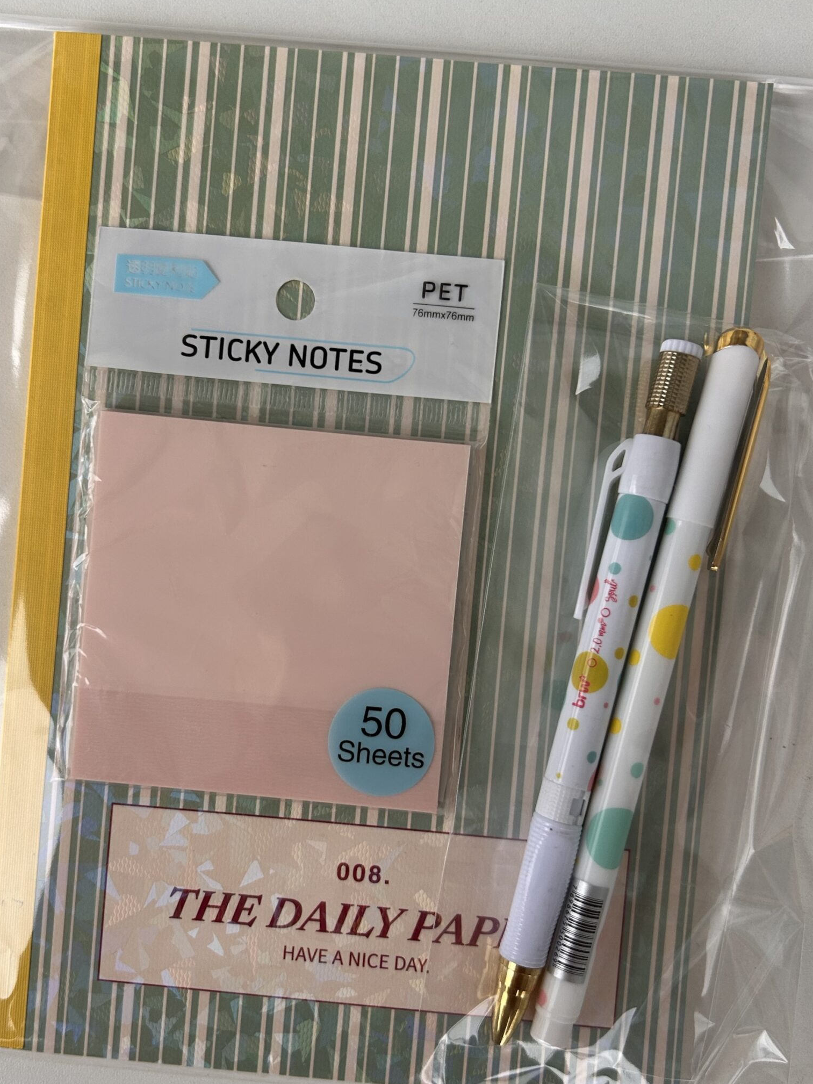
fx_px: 1033
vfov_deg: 55.3
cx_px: 376
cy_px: 571
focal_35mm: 33
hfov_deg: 42.9
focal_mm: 5.7
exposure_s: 1/121
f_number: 1.5
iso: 100
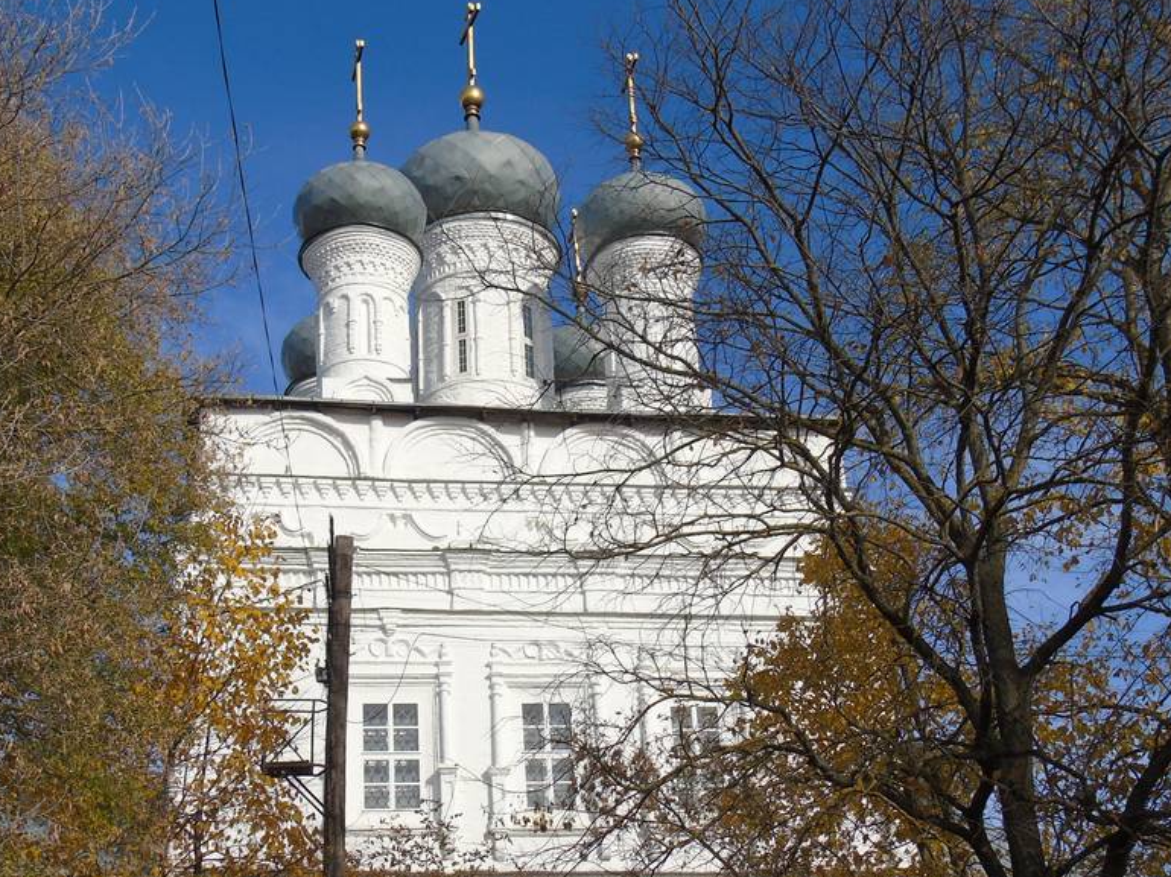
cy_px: 538
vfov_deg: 27.4
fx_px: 1792
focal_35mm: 53
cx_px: 467
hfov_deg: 36.0
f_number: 3.8
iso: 80
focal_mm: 6.1
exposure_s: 1/1000
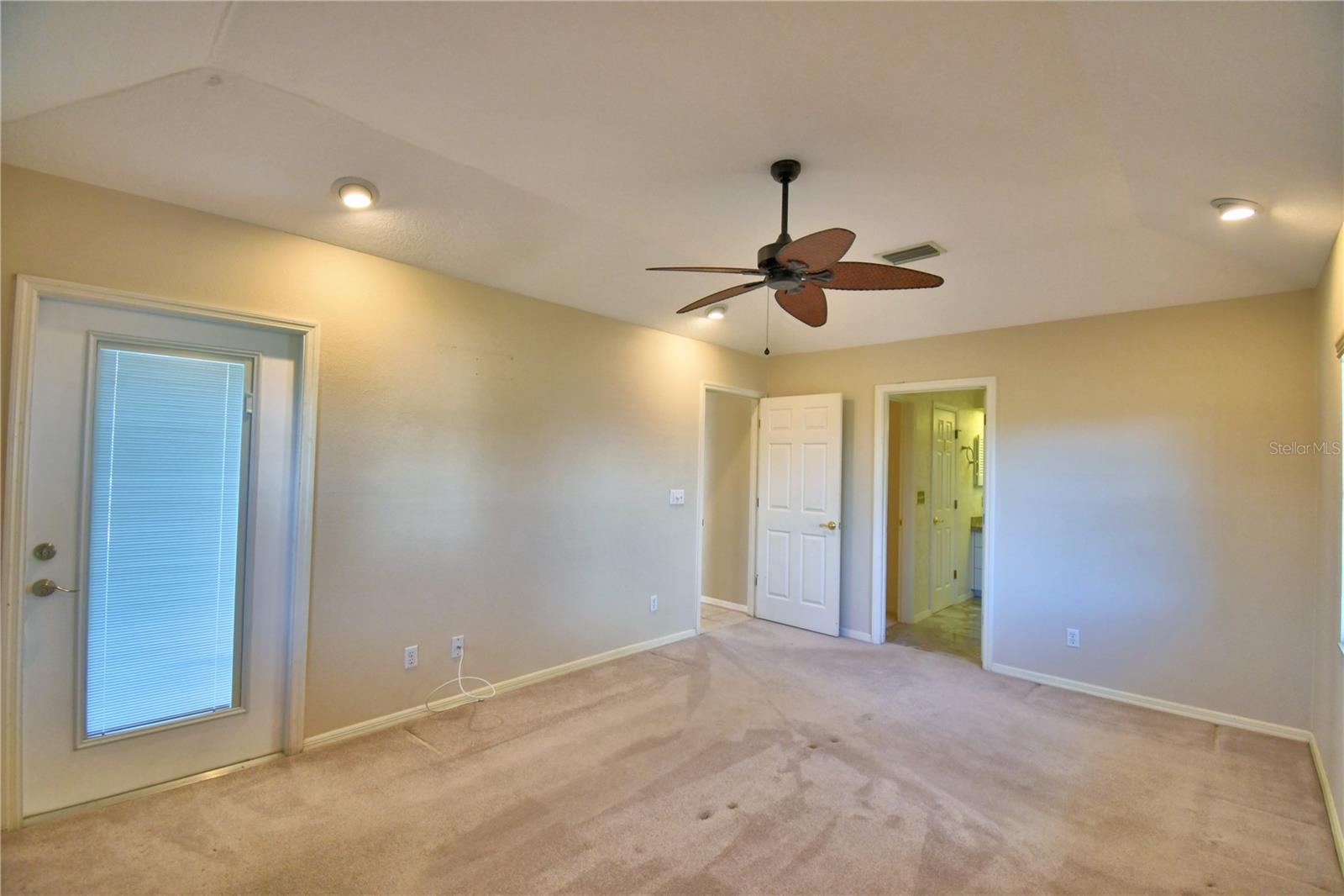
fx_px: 560
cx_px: 672
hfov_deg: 100.4
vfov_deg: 77.3
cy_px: 448
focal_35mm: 15
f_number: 4.5
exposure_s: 1/50
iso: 400
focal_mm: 10
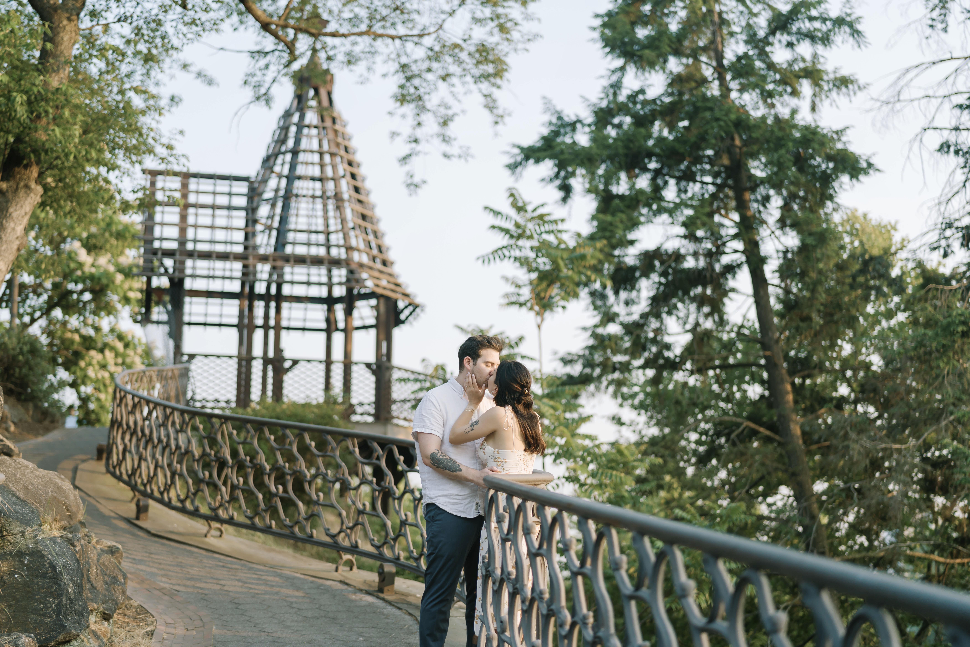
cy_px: 324
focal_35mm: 50
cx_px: 485
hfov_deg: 39.6
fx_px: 1347
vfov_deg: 27.0
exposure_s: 1/800
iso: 50
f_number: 1.4
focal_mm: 50
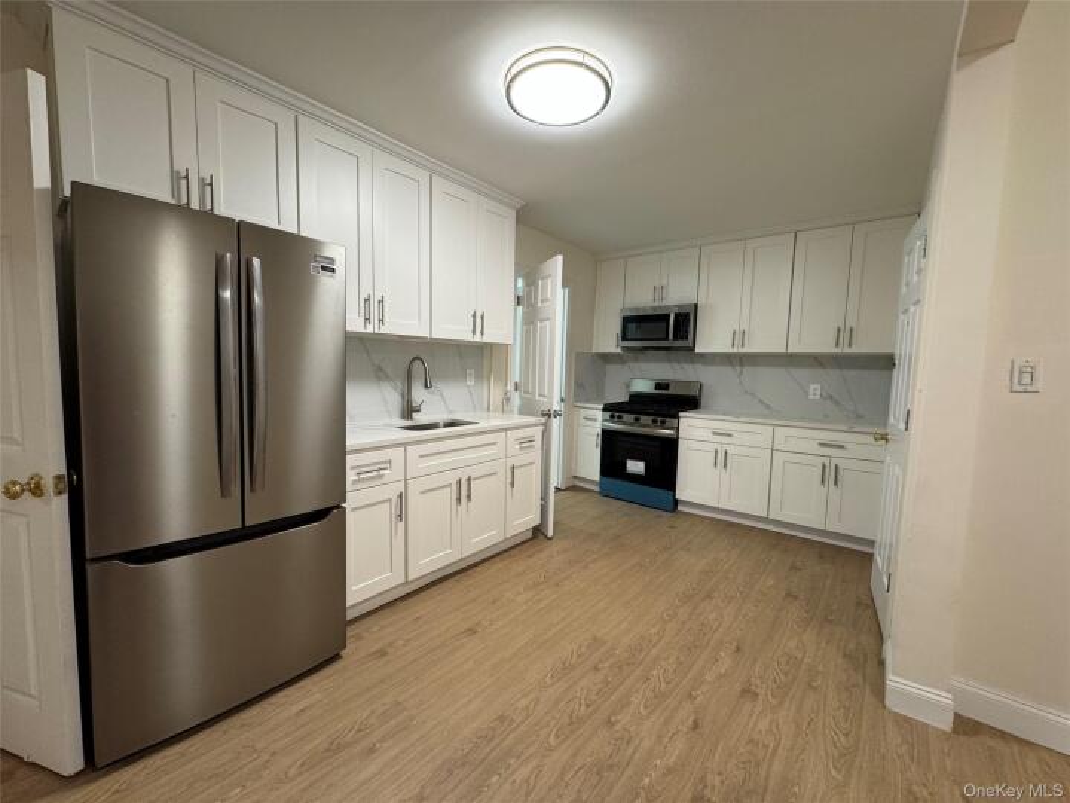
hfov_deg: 102.1
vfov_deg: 85.7
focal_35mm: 14
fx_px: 433
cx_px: 535
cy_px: 402
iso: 200
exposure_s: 1/120
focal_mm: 2.22
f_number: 2.2
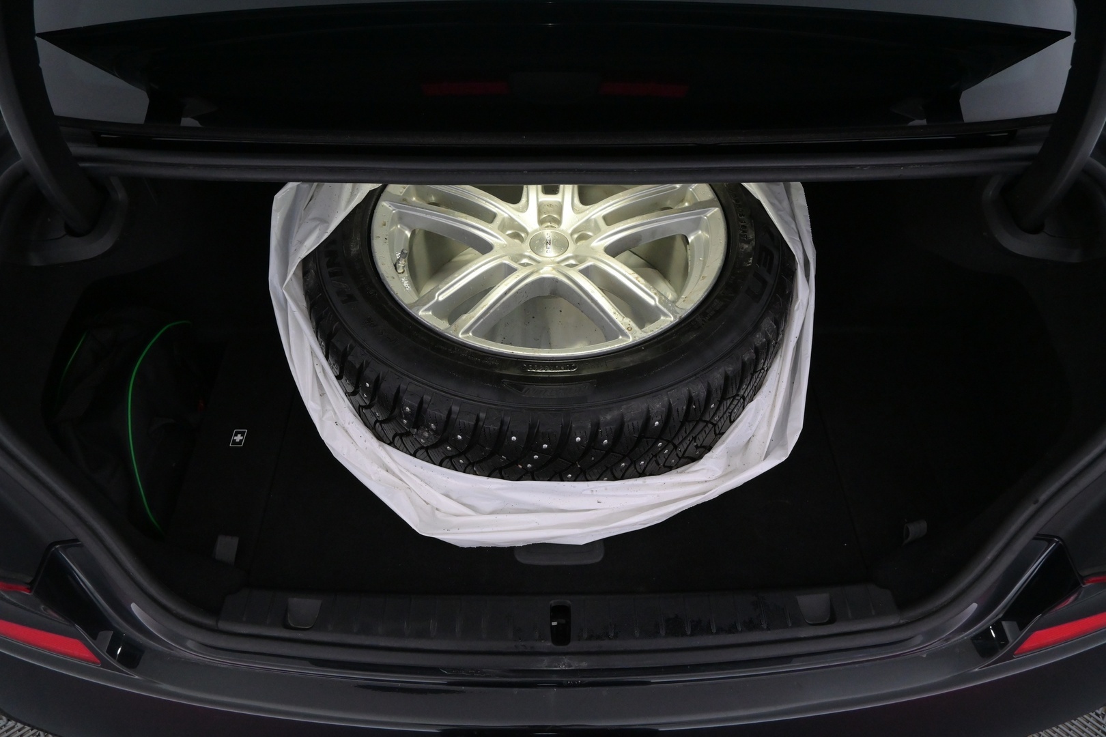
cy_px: 368
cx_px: 553
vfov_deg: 53.1
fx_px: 737
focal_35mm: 24
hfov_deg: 73.7
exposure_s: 1/125
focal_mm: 16
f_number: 5.6
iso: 2500
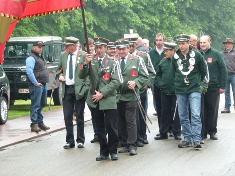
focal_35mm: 154
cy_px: 88
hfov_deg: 12.8
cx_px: 118
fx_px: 1045
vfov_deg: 9.6
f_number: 3.7
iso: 250
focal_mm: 27.8
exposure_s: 1/80
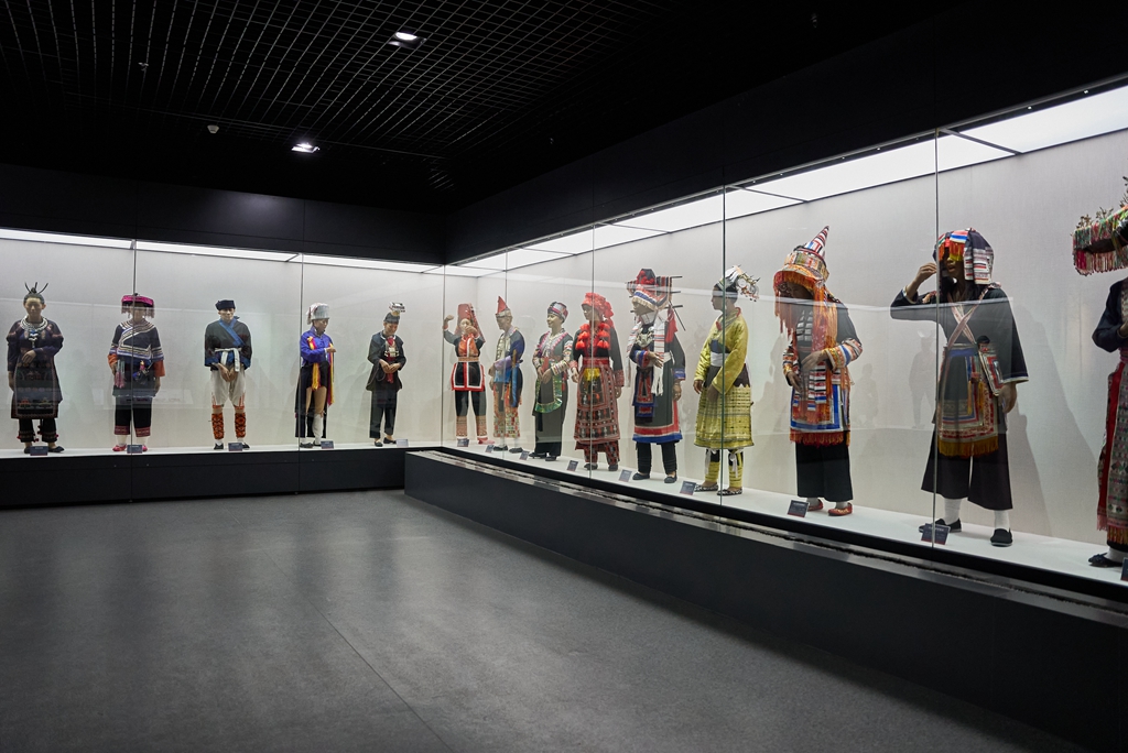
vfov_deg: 53.2
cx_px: 564
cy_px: 376
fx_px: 752
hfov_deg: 73.7
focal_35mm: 24
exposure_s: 1/250
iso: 6400
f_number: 2.8
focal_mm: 24
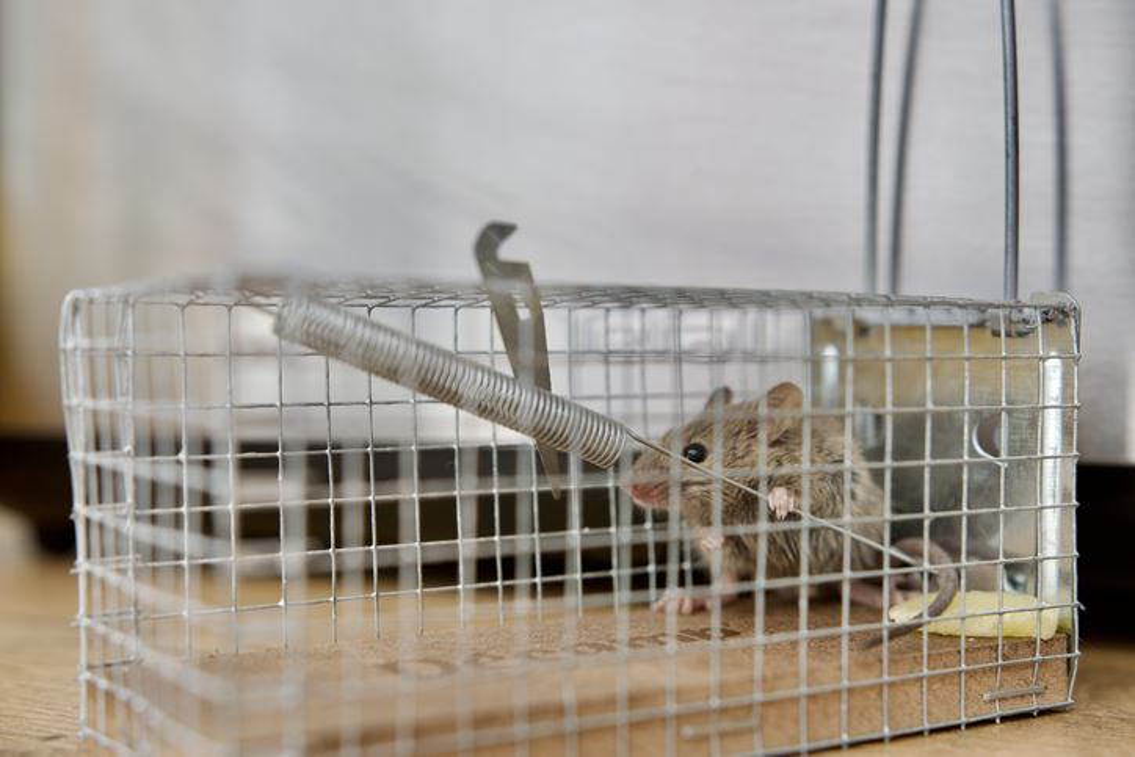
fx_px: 1514
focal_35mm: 48
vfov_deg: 28.1
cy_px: 378
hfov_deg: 41.1
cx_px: 568
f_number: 4
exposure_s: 1/8
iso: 100
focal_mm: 32
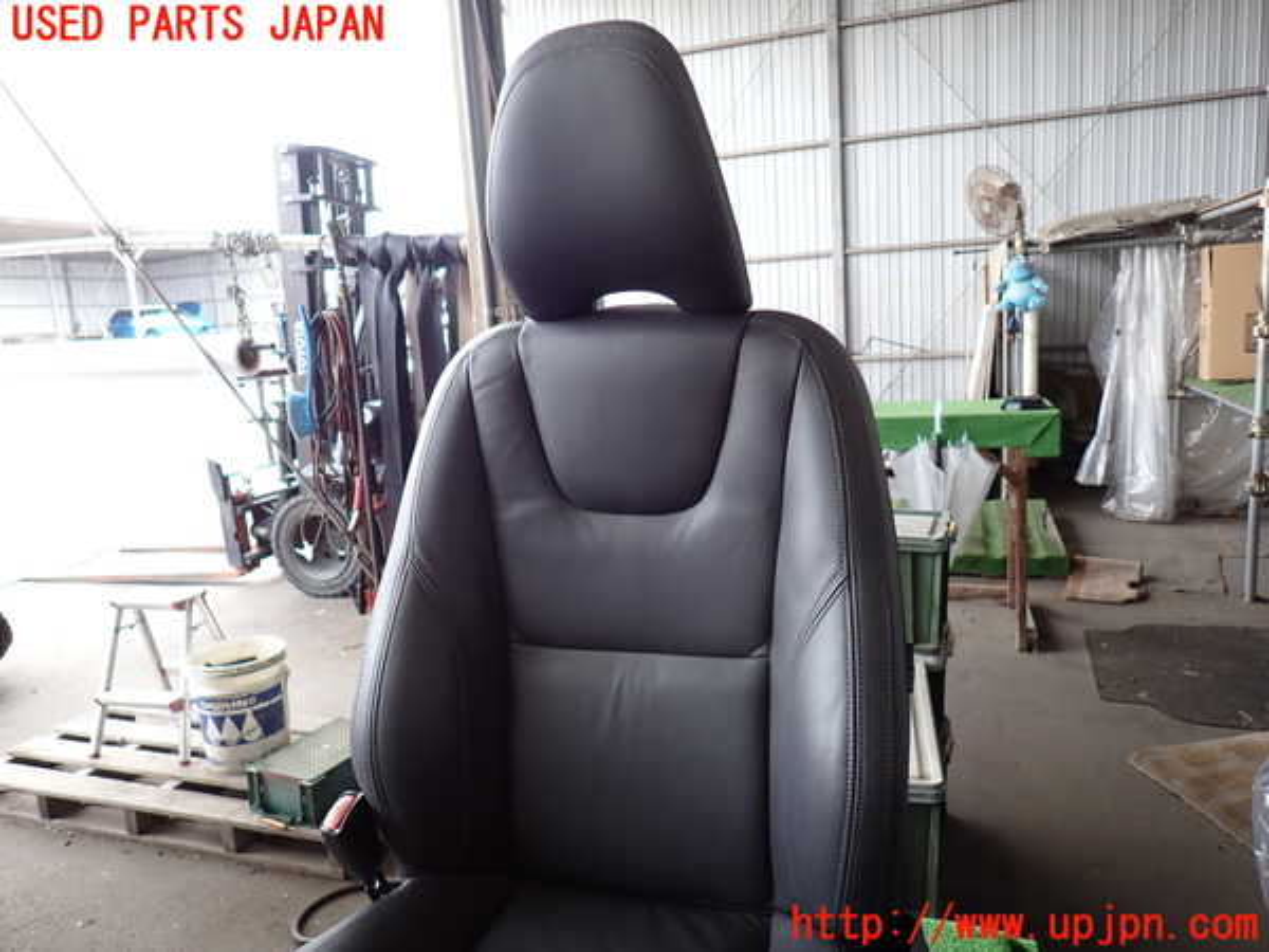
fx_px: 916
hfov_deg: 69.4
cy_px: 476
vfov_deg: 54.9
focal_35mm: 25
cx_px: 634
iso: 100
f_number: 2
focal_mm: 4.5
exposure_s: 1/60
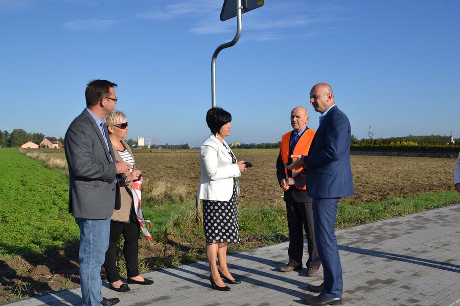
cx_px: 230
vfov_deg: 36.9
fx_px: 460
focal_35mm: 36
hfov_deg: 53.1
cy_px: 153
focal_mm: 24
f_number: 8
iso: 100
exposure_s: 1/320
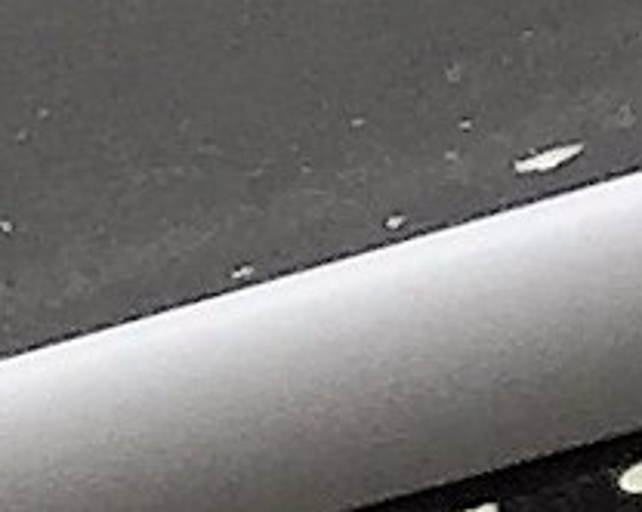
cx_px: -509
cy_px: 999
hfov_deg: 8.2
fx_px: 4328
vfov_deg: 6.6
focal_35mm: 228
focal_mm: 4.15
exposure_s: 1/131
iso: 32
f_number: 2.2
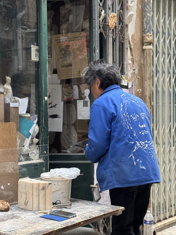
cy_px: 114
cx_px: 55
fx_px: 515
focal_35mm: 76
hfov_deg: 19.3
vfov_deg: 25.7
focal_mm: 6.76
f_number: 1.78
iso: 64
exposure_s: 1/347
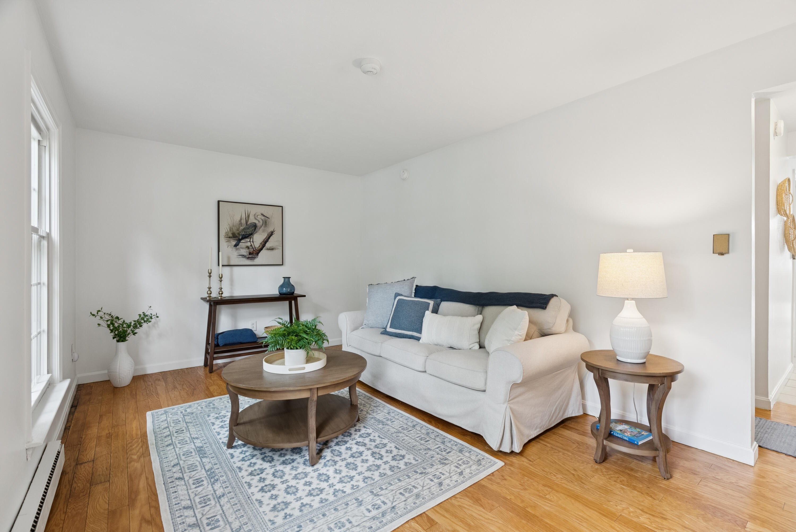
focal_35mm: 16
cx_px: 398
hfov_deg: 96.7
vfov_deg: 73.8
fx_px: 354
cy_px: 266
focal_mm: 16
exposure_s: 1/5
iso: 320
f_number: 7.1
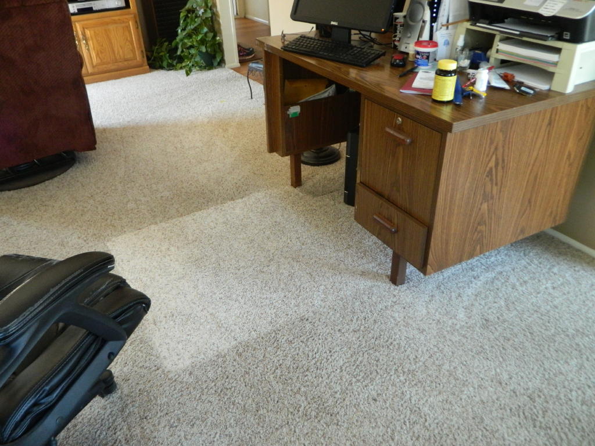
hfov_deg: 63.4
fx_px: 481
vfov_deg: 49.7
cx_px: 298
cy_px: 223
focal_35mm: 28
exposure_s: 1/25
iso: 400
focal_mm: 5.1
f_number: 3.2
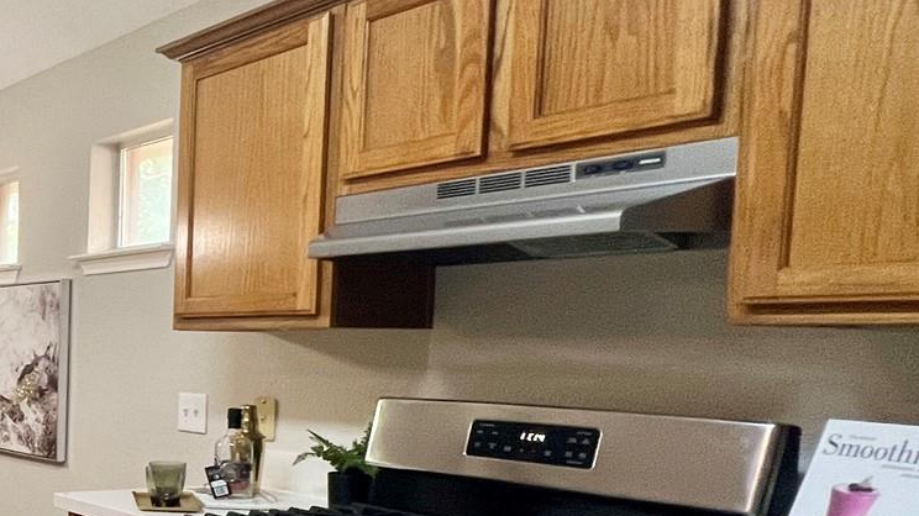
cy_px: 414
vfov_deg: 29.7
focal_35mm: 39
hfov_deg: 35.1
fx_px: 950
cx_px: -284
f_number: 1.8
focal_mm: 1.57
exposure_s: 1/120
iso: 200
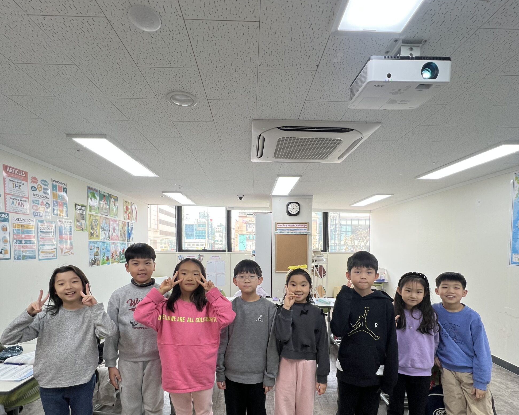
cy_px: 261
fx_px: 261
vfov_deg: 75.6
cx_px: 260
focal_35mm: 17
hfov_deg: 89.6
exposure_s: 1/120
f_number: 1.8
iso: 64
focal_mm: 1.57
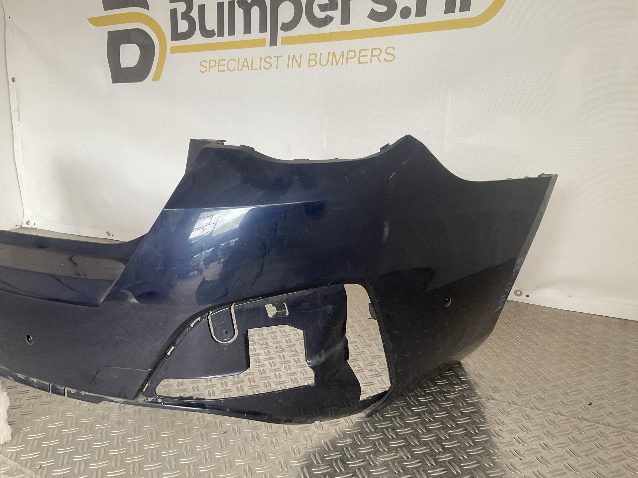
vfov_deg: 48.2
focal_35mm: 29
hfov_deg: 61.7
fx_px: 534
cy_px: 239
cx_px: 319
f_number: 1.8
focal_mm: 3
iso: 50
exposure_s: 1/120
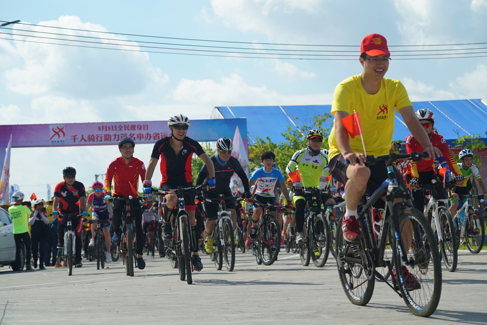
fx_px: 1300
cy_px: 162
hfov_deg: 21.2
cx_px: 244
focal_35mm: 96
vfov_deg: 14.3
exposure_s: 1/1600
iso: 800
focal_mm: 96
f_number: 5.6
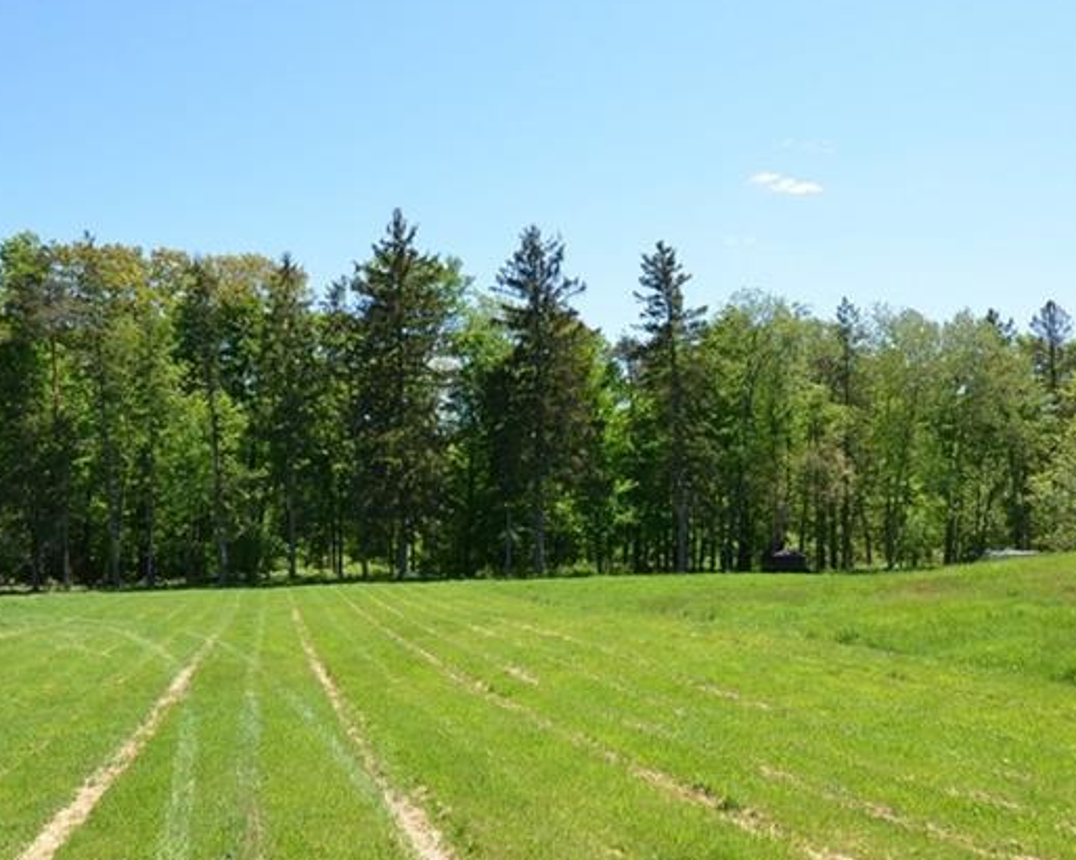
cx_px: 571
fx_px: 892
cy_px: 512
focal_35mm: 28
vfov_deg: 51.2
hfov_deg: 62.2
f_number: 8
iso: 180
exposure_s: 1/250
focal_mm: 10
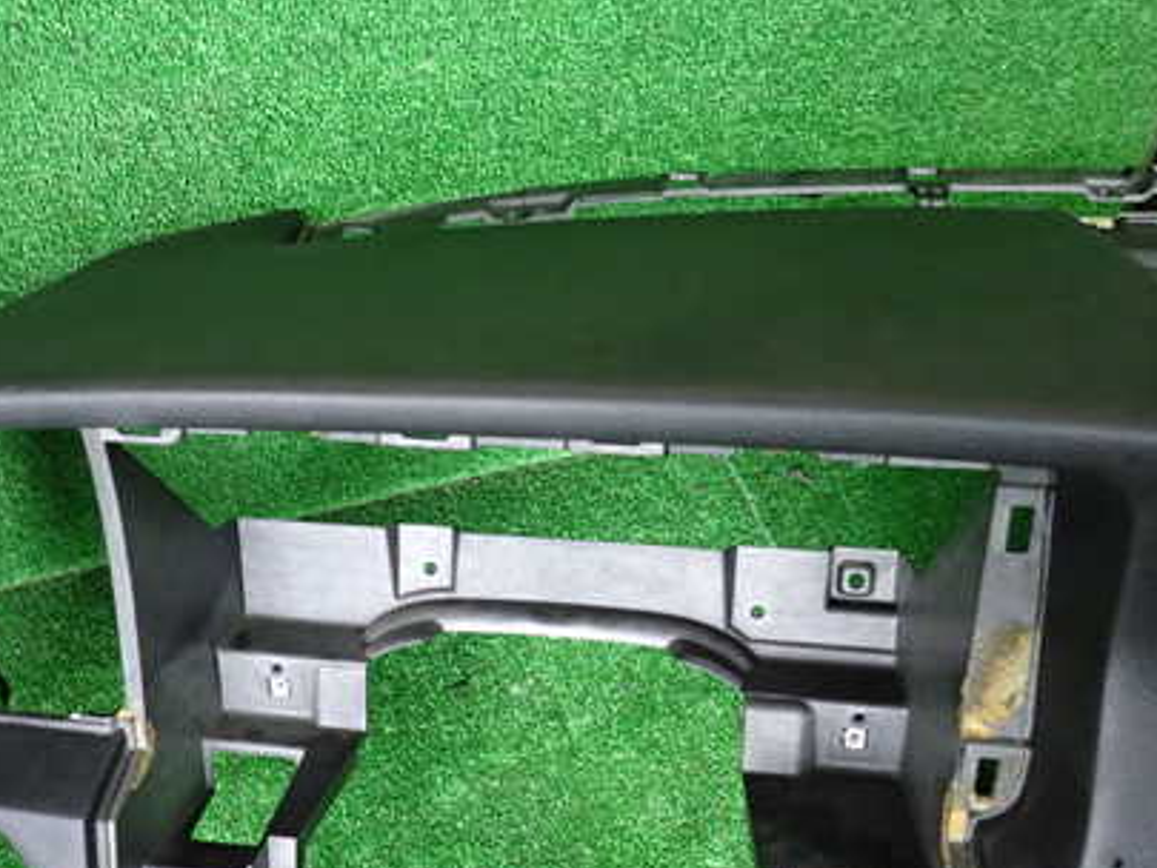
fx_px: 1237
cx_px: 514
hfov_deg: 50.0
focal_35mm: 37
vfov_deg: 38.6
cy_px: 503
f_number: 2
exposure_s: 1/30
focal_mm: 4.5
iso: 640
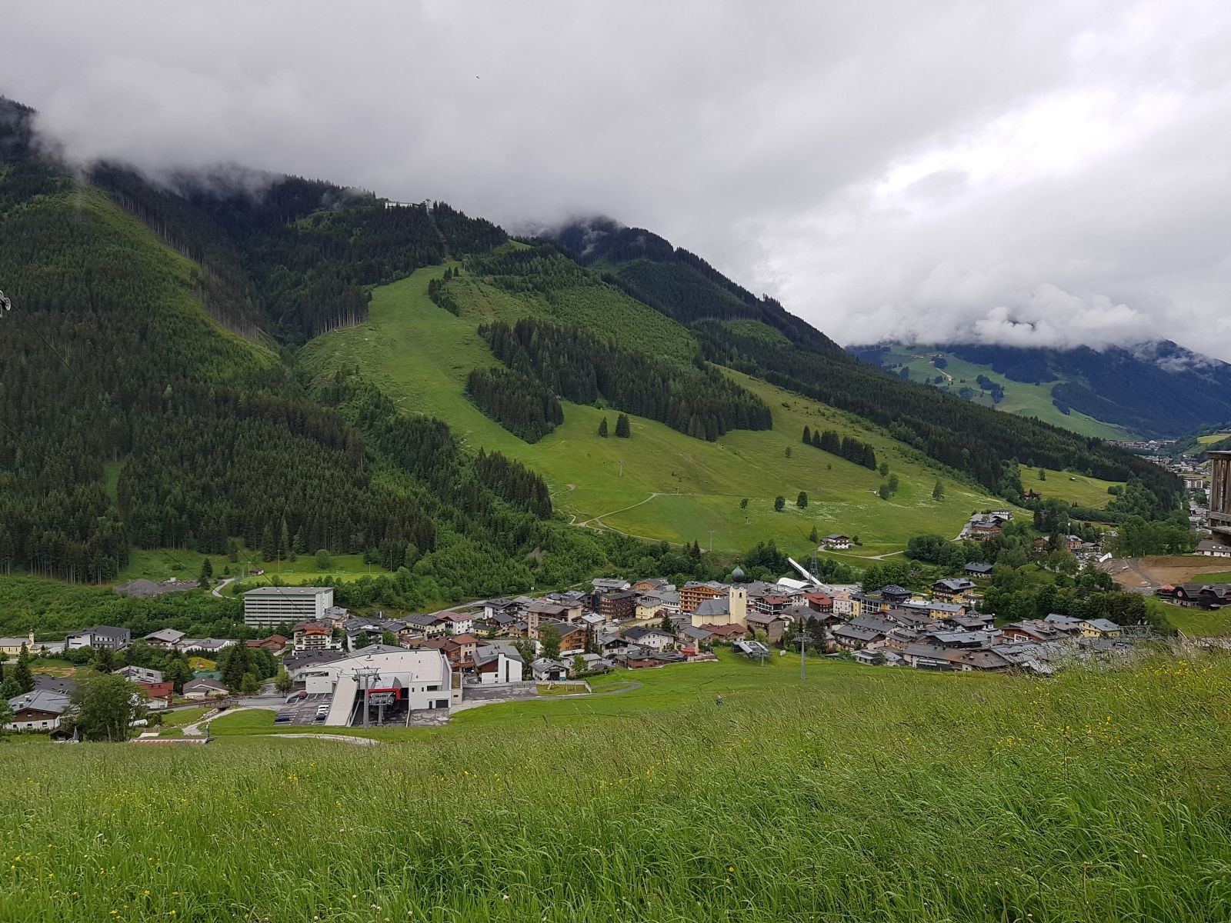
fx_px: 925
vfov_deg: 53.1
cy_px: 462
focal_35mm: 26
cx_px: 616
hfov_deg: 67.3
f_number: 1.7
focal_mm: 4.2
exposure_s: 1/1880
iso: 50
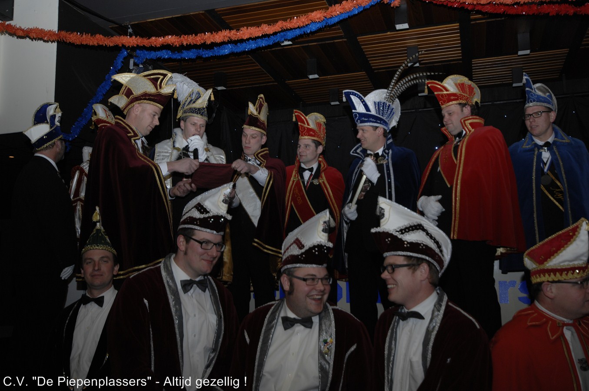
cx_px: 294
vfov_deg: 36.8
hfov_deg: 53.2
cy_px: 196
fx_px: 588
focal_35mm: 36
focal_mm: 24
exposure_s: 1/125
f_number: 5.6
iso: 250
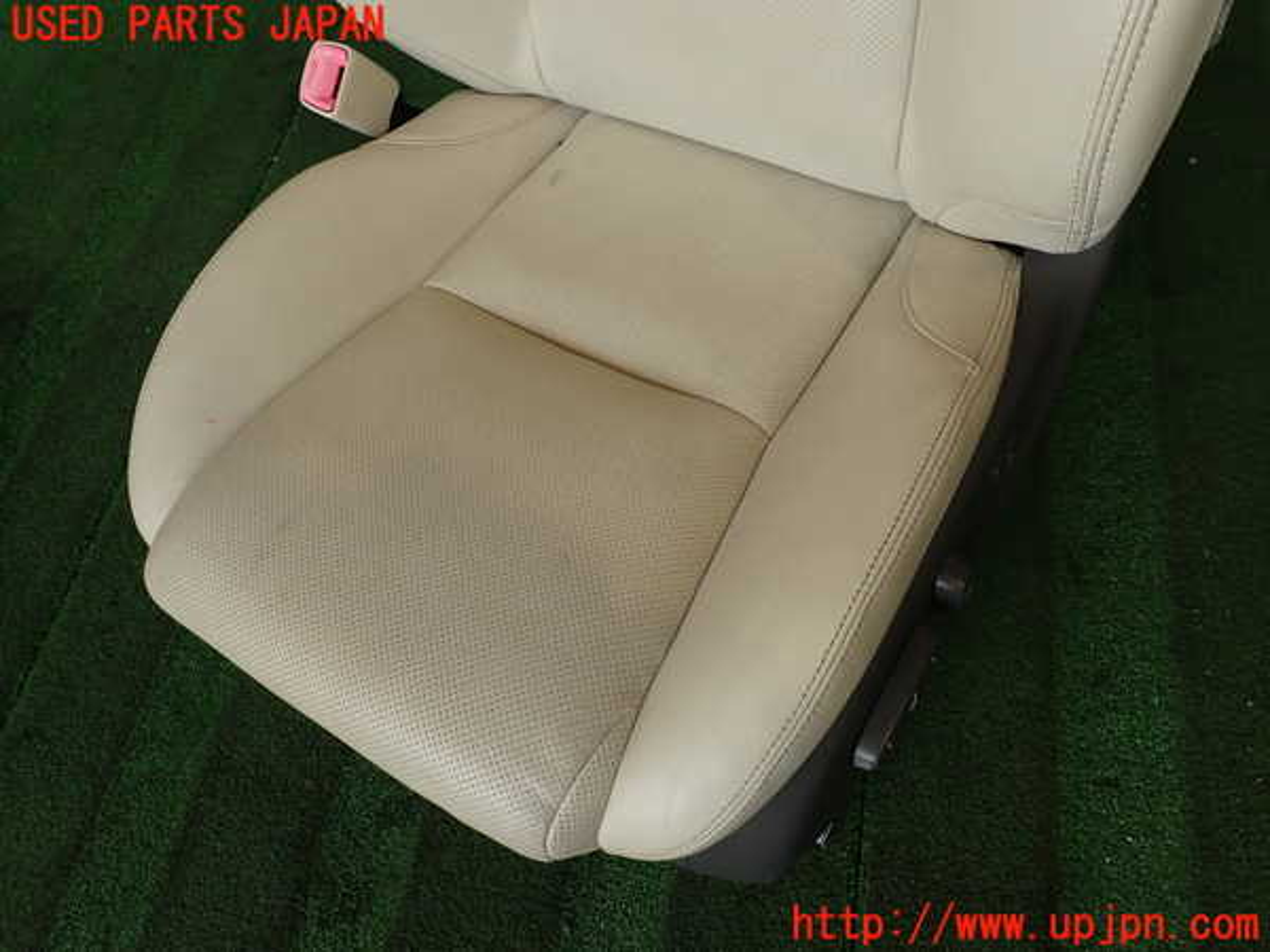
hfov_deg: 69.4
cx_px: 635
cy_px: 476
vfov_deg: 54.9
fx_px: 917
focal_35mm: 25
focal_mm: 4.5
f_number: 2.8
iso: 100
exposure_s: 1/100
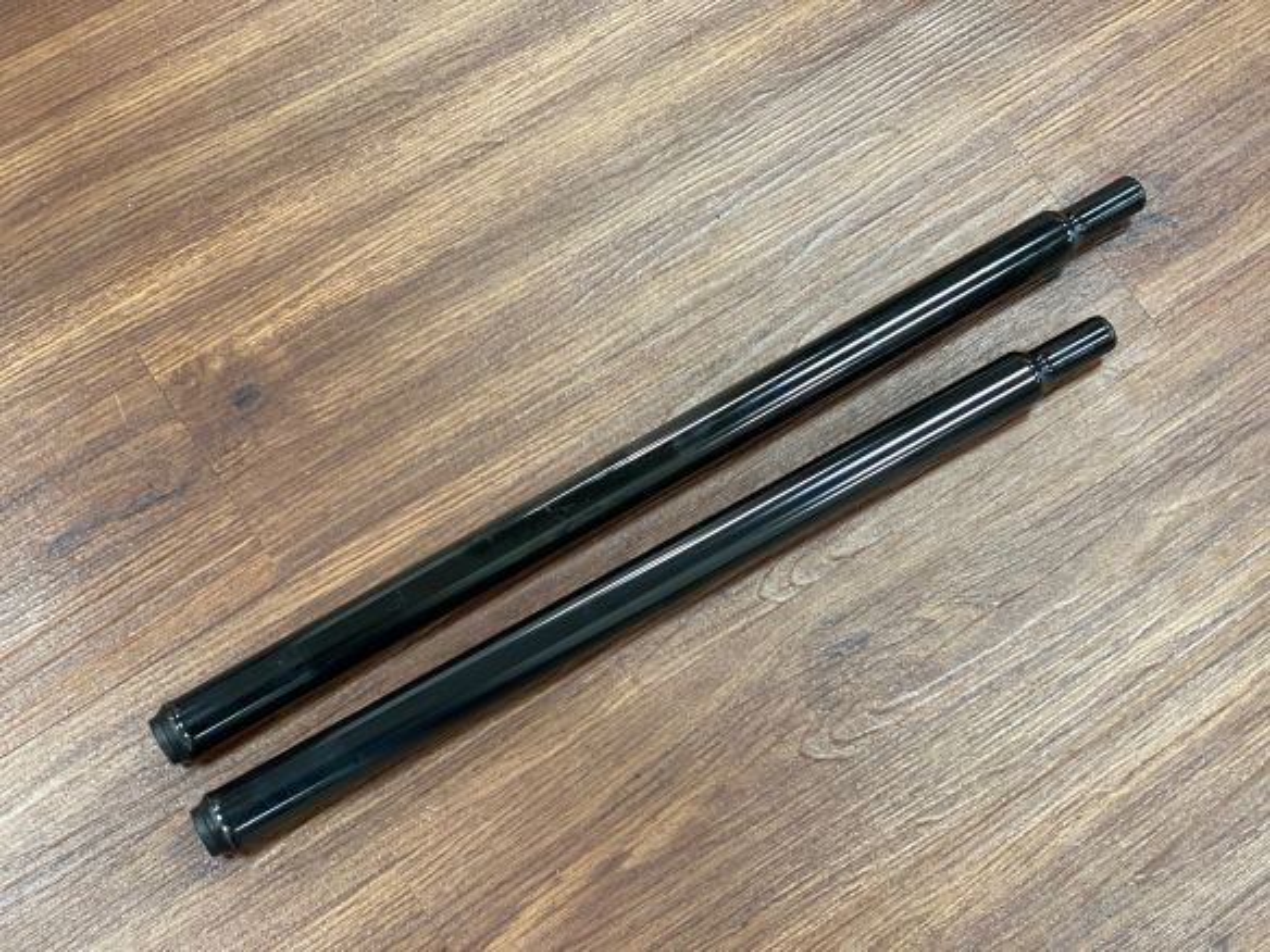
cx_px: 635
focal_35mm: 52
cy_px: 476
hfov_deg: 36.8
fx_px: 1908
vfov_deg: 28.0
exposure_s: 1/33
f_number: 2
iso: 160
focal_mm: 6
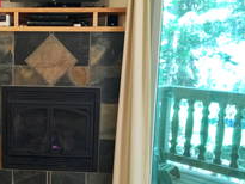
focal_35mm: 51
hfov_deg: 35.6
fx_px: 361
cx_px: 32
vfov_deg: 28.5
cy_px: 106
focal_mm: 4.15
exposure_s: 1/15
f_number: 2.2
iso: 80
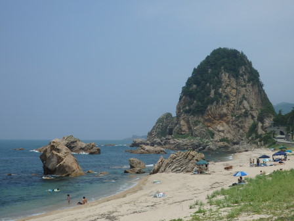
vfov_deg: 29.7
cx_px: 147
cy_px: 110
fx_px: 416
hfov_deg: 38.9
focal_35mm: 49
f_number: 11.2
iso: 125
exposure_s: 1/320
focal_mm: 8.9
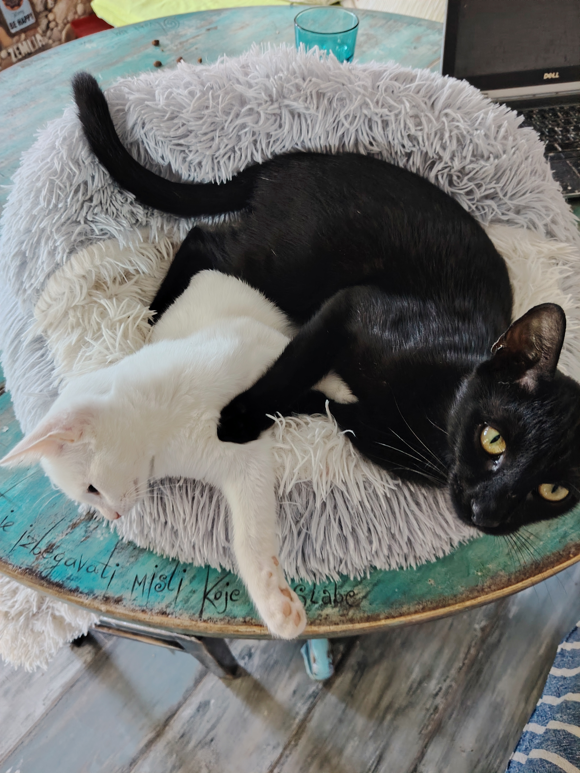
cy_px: 386
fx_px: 536
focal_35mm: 24
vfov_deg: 71.6
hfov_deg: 56.8
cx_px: 290
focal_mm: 5.25
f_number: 1.75
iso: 1241
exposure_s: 1/20
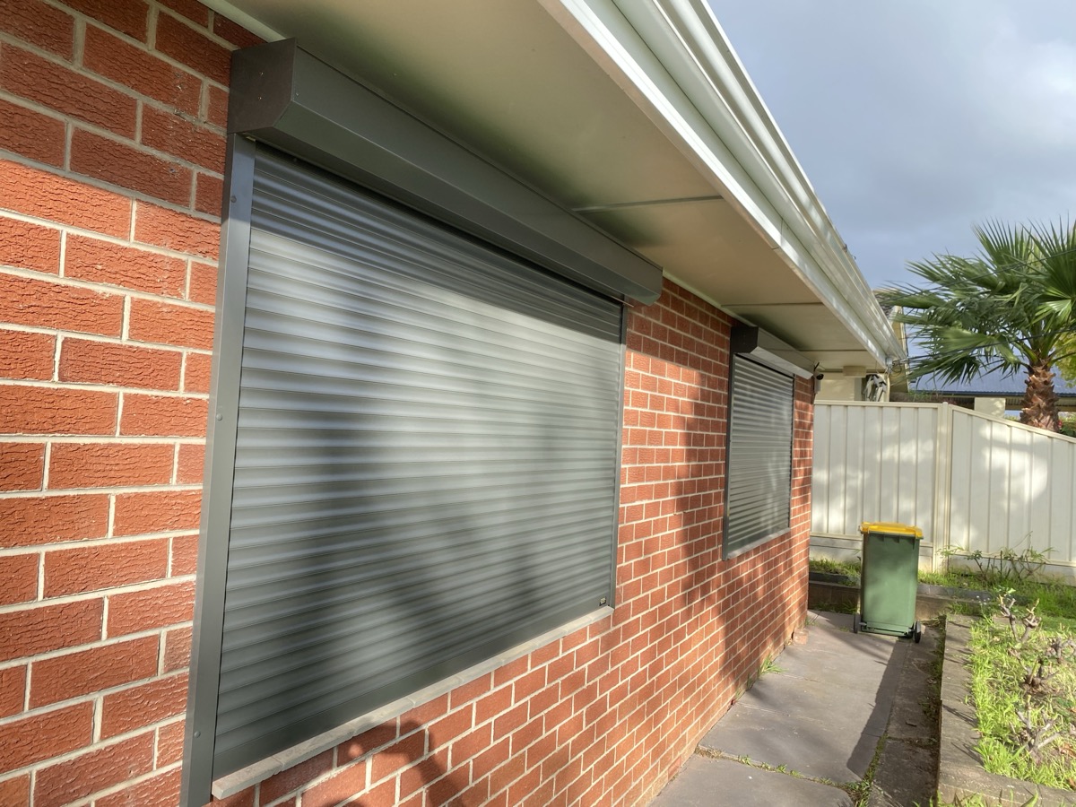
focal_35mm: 26
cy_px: 404
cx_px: 538
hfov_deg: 67.3
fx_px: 808
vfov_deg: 53.1
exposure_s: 1/693
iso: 32
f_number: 1.8
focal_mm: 4.25
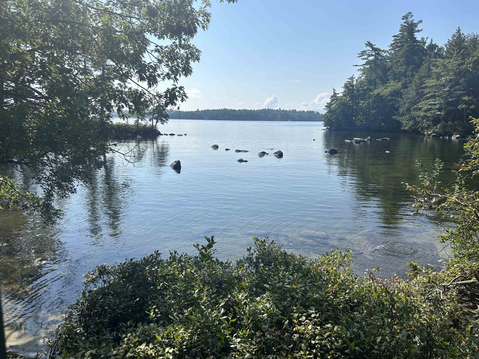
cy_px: 180
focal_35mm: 26
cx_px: 240
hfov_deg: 67.3
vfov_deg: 53.1
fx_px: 360
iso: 50
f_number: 1.5
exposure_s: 1/6211
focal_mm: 5.7
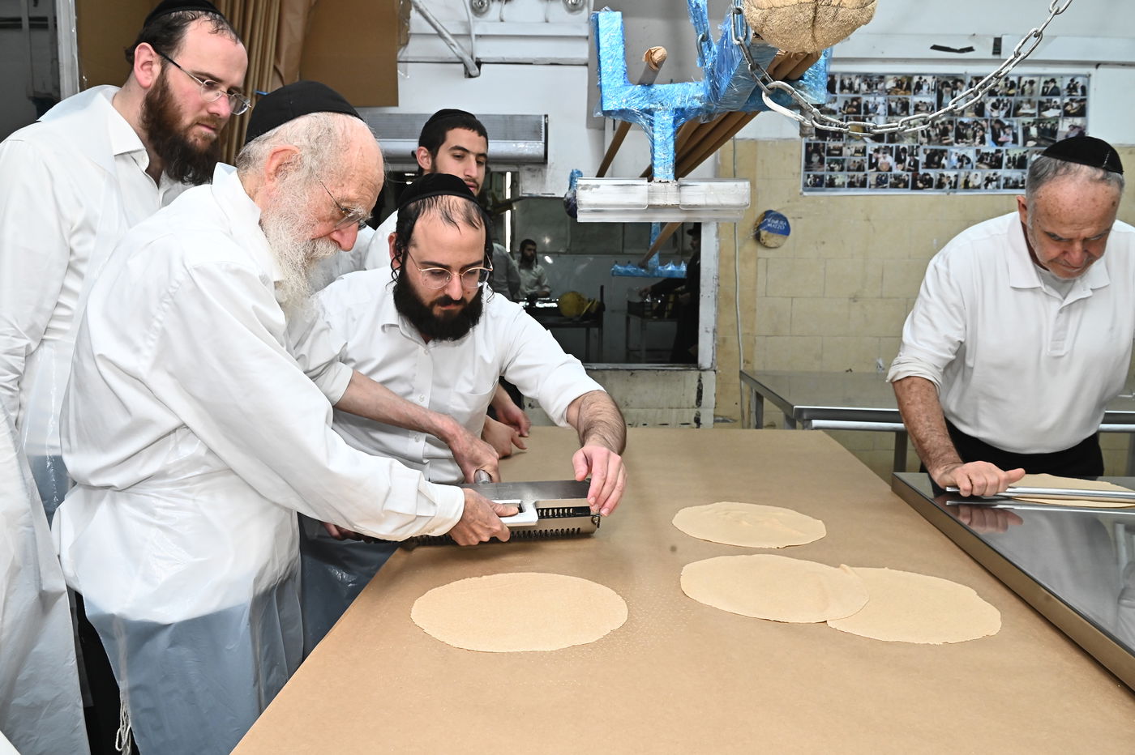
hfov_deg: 65.5
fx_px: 882
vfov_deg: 46.4
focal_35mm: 28
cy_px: 378
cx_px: 568
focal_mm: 28
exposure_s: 1/200
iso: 2500
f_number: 10
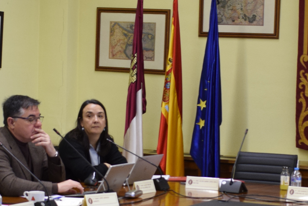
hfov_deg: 17.0
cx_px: 195
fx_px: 1026
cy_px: 186
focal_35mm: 120
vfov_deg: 11.4
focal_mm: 21
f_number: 4
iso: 720
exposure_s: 1/60
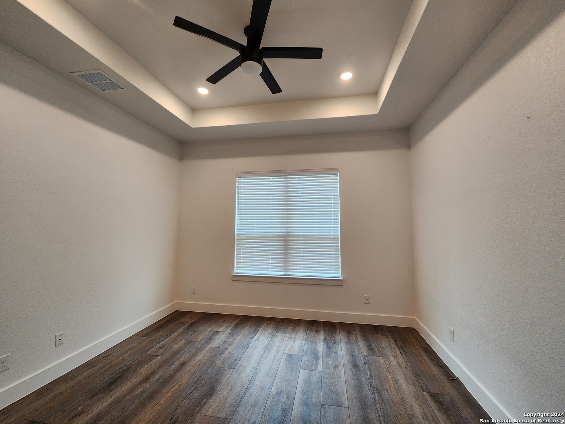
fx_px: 212
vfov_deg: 89.9
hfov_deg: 106.2
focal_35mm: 13
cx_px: 282
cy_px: 212
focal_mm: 2.2
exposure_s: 1/60
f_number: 2.2
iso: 125
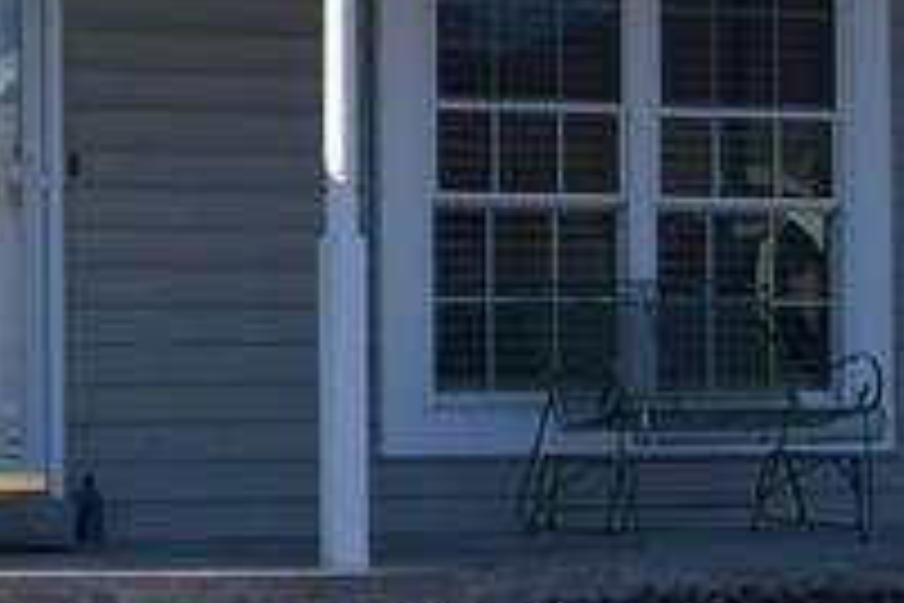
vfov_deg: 7.1
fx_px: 4871
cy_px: 360
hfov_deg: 10.6
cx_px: 126
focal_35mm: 194
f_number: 4
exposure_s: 1/2000
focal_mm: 24
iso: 200
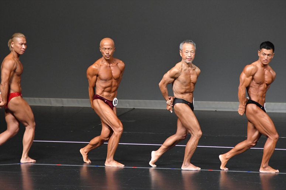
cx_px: 143
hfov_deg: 6.5
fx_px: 2501
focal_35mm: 315
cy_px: 95
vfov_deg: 4.4
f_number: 5.6
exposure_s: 1/400
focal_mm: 210
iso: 5000
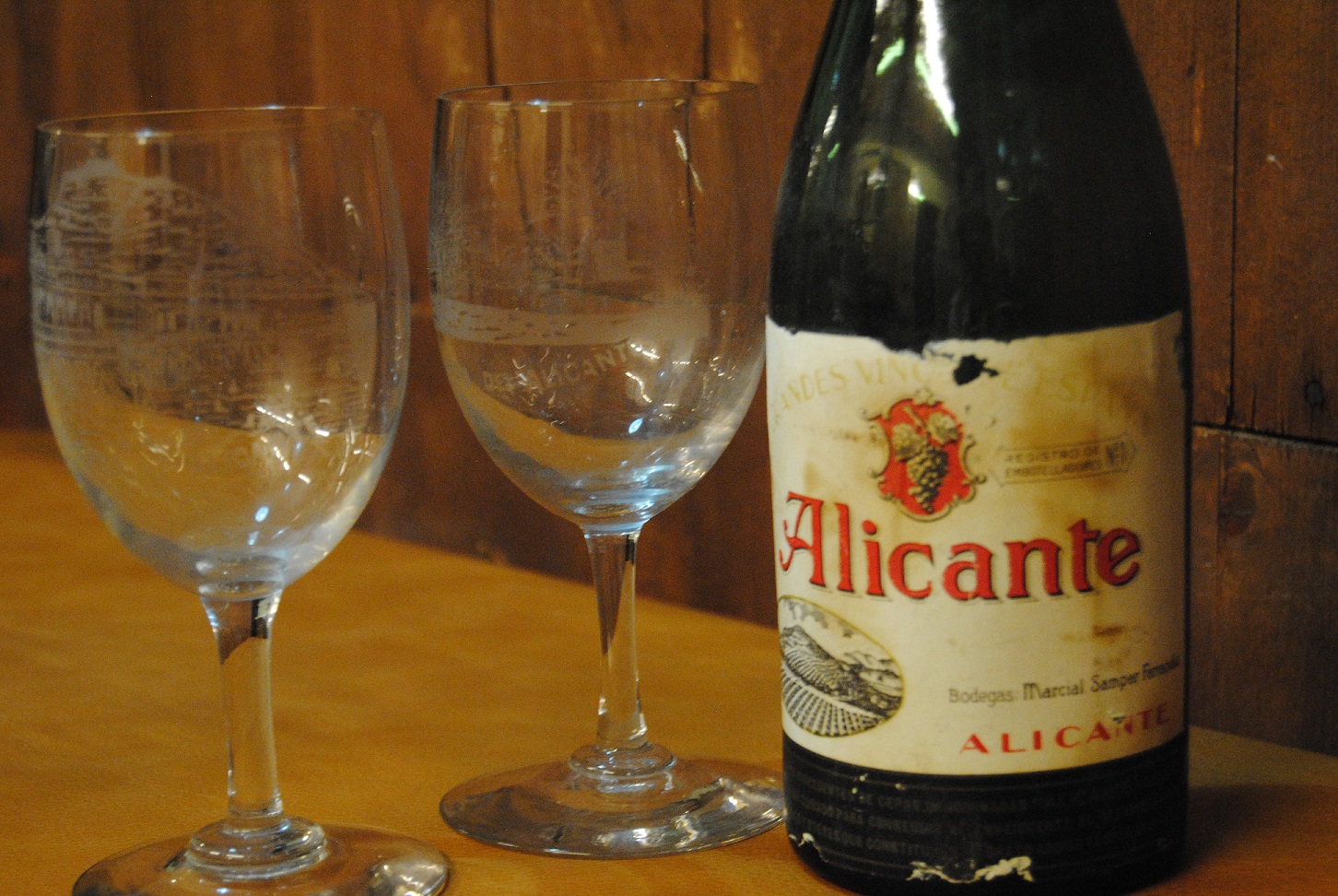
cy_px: 448
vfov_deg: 16.6
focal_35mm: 82
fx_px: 3070
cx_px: 669
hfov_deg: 24.6
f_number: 5.6
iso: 1600
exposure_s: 1/20
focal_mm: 55
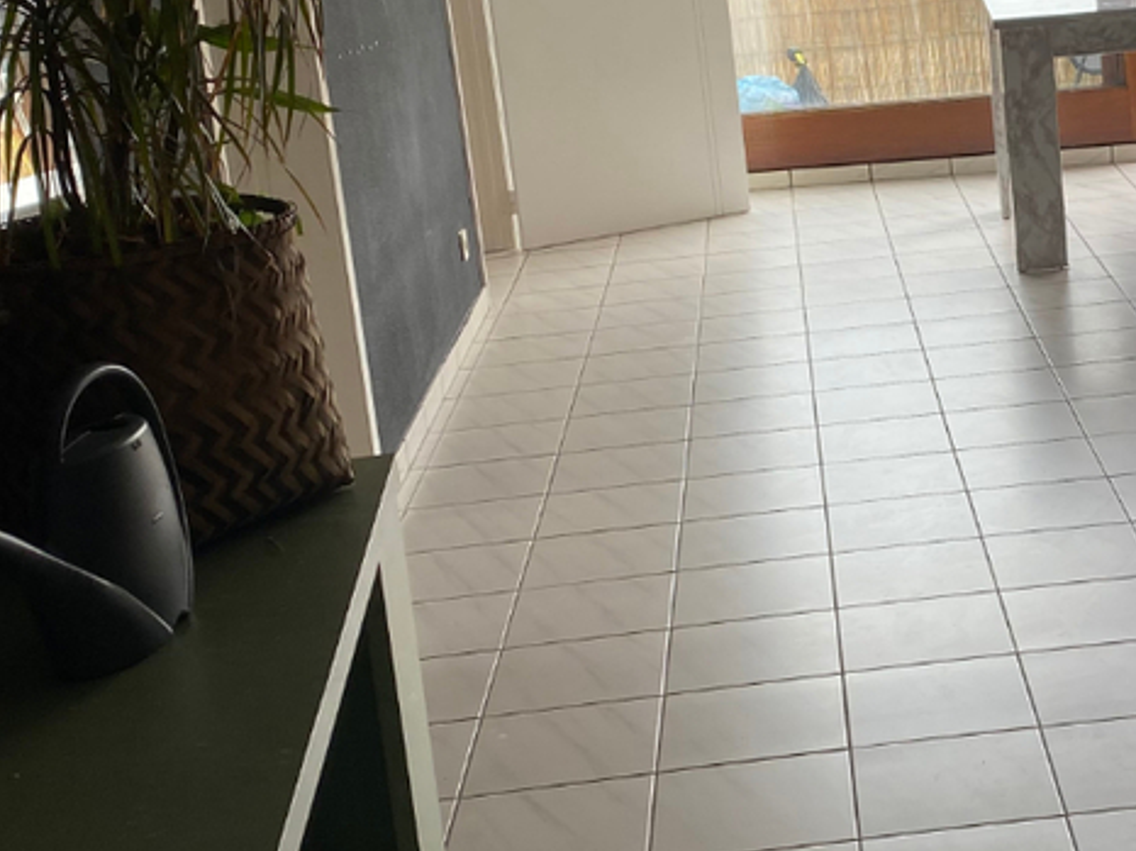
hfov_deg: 28.1
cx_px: 973
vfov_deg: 21.8
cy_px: 232
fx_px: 2198
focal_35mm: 67
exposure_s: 1/193
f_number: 1.8
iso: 32
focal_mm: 4.25
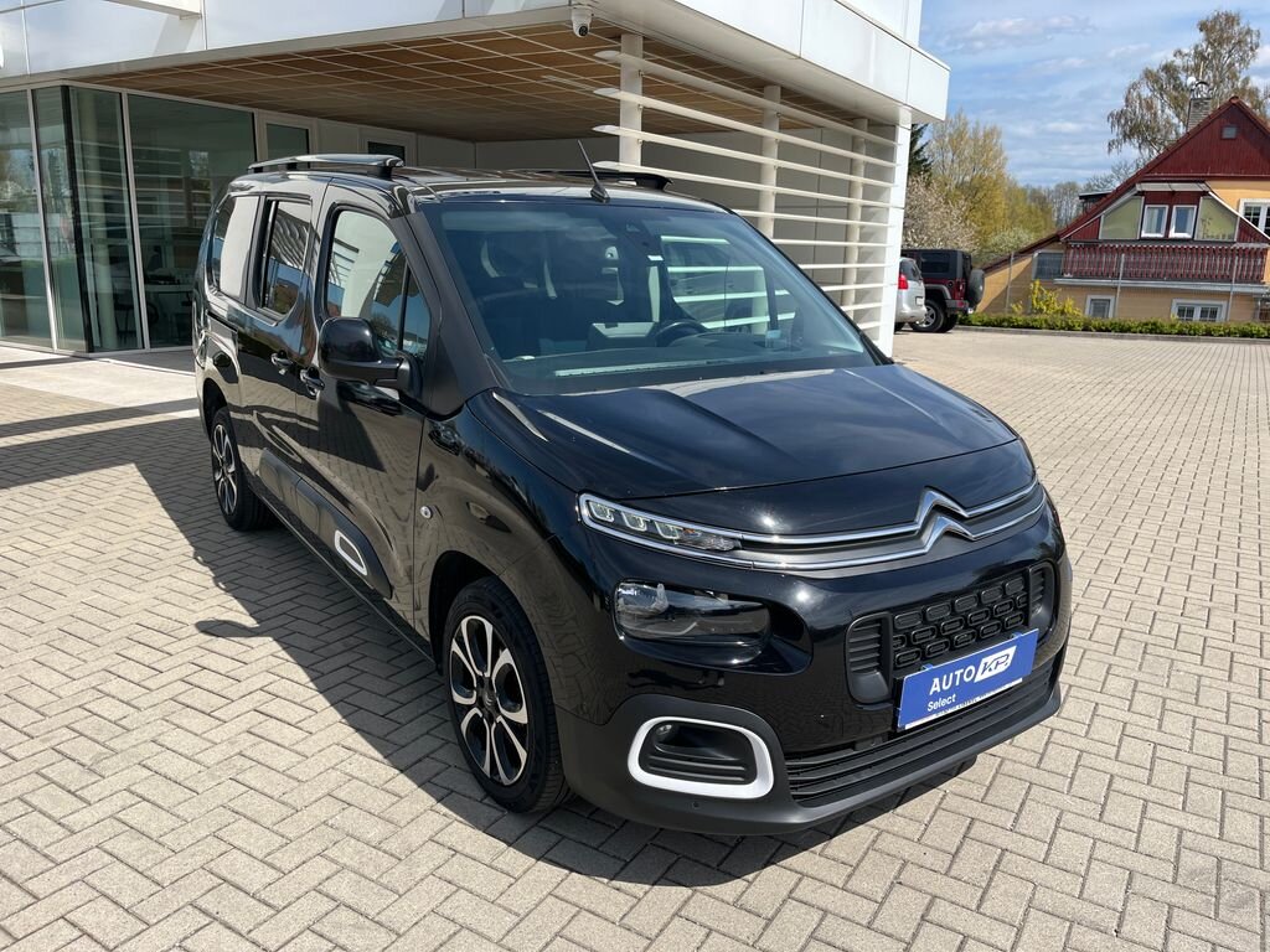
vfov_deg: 53.1
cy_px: 476
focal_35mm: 26
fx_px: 954
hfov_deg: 67.3
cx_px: 635
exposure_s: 1/2513
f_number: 1.6
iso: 50
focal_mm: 5.1
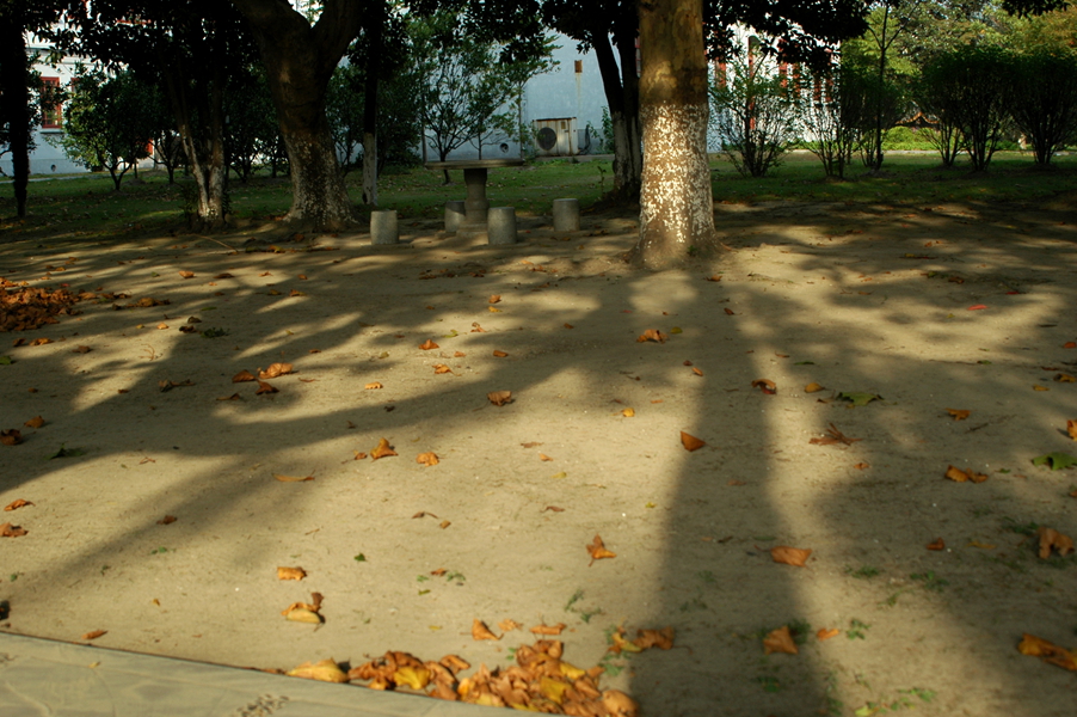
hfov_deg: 46.4
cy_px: 358
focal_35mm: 42
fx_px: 1256
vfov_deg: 31.8
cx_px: 538
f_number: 5.6
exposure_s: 1/400
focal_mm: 28
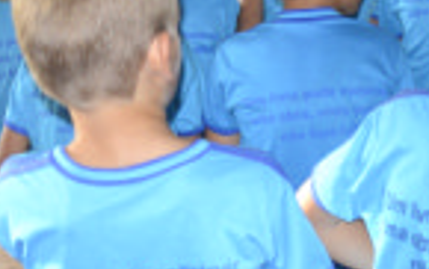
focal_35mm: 116
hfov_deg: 17.6
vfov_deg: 10.7
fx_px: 1358
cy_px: -197
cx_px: 408
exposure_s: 1/60
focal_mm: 22
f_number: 3.8
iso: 500
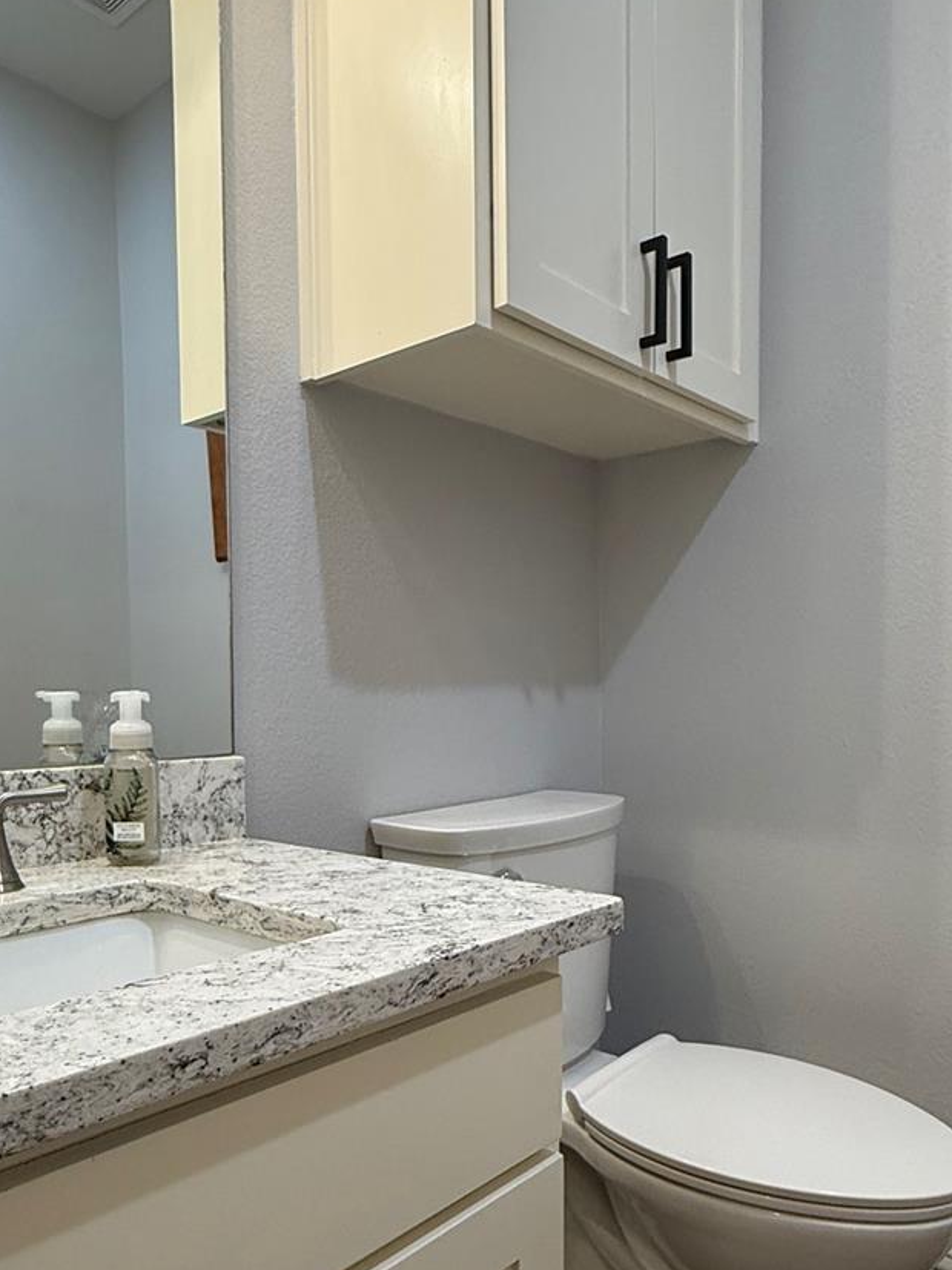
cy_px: 745
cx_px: 462
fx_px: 954
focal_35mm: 26
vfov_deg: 66.8
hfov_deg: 53.0
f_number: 2.2
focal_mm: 2.22
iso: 250
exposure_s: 1/120
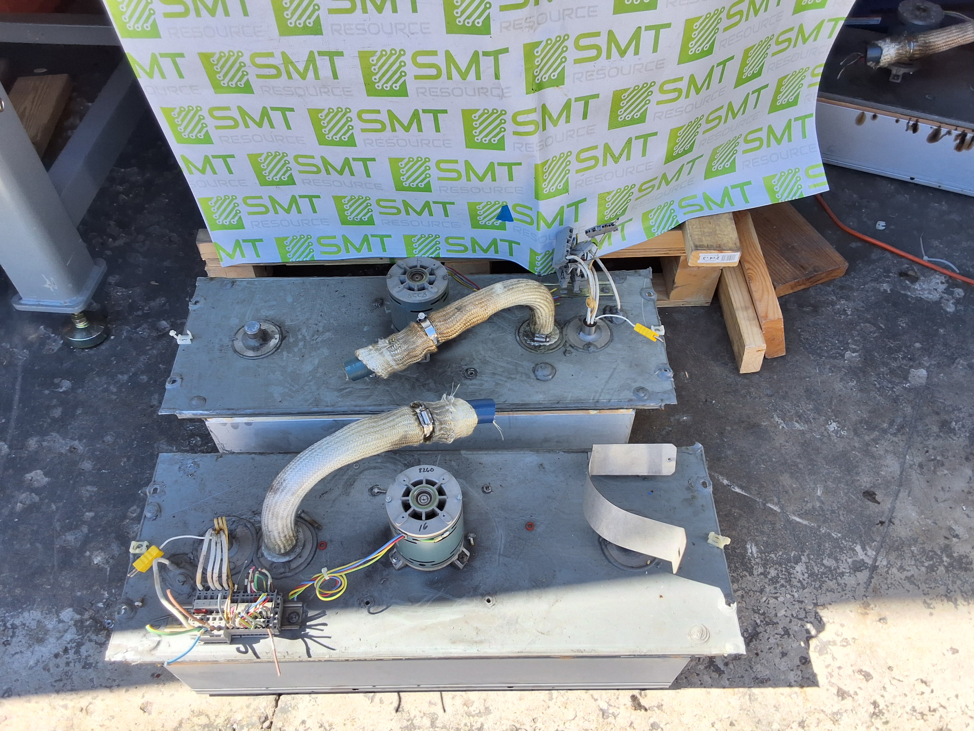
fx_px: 788
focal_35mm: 28
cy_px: 366
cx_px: 487
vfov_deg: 49.7
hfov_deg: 63.4
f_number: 1.9
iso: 32
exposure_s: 1/629
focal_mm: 2.91
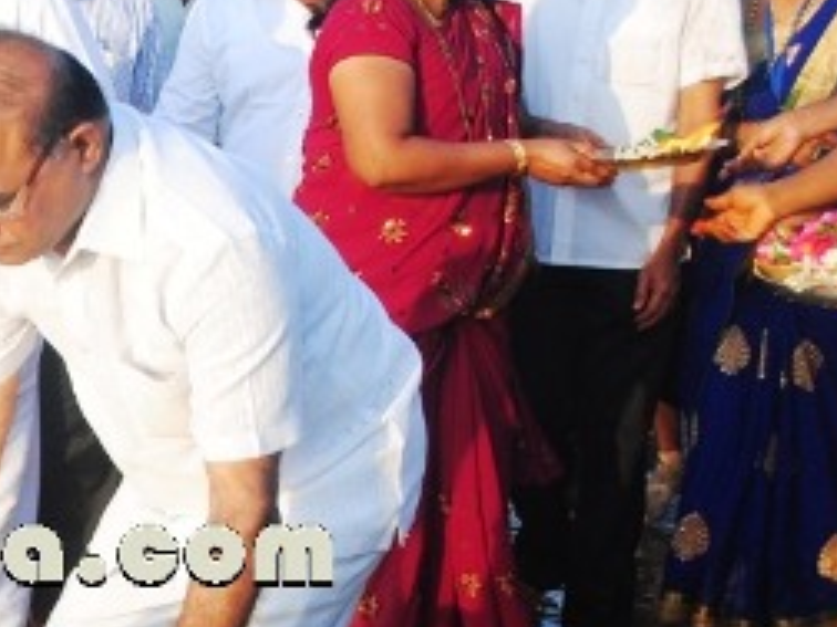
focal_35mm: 88
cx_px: -193
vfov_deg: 16.6
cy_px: 551
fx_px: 2128
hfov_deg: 20.6
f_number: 6.3
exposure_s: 1/160
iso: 200
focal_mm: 24
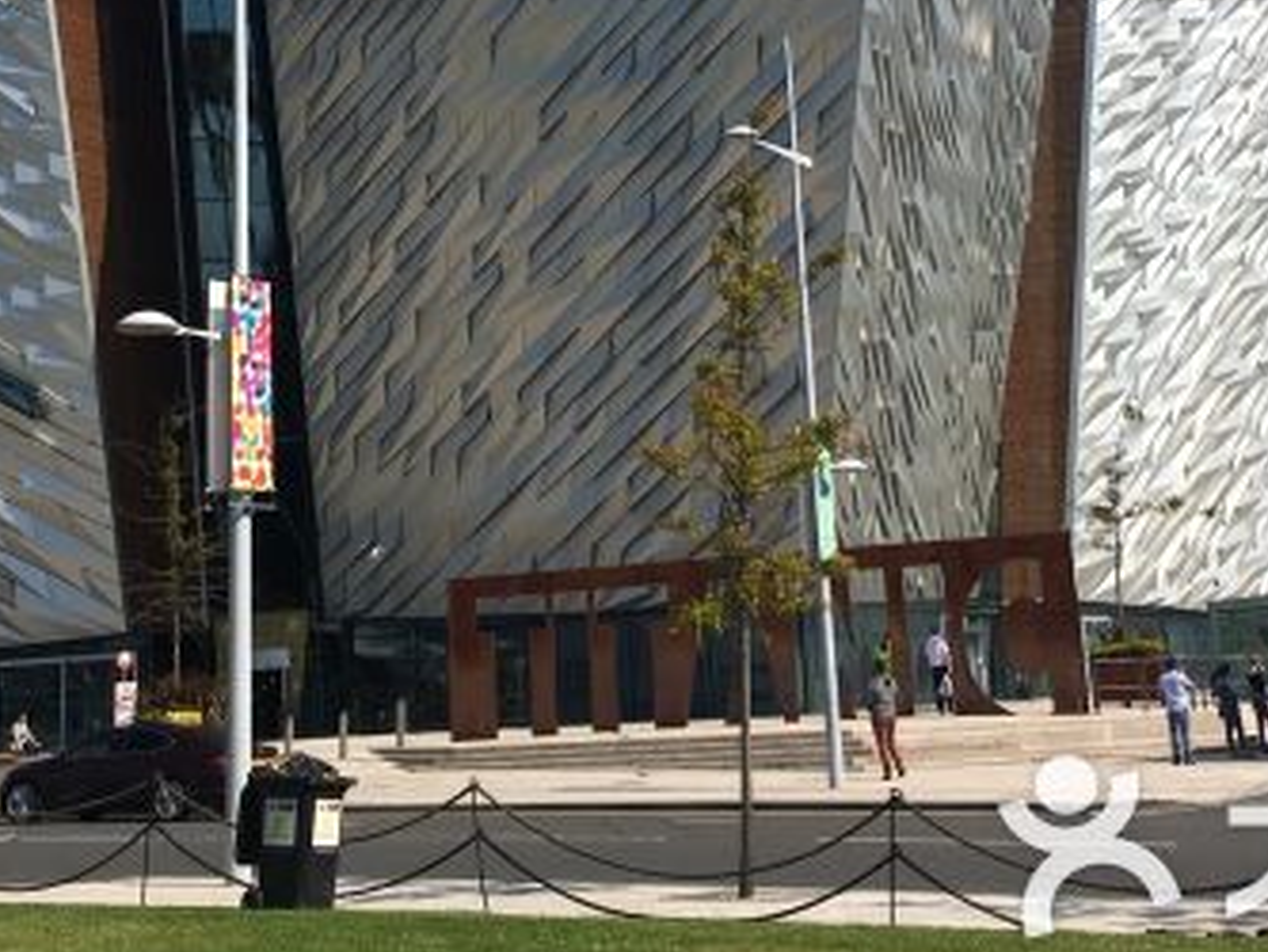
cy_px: 44
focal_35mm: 61
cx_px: 621
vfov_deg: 23.2
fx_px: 2235
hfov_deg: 31.7
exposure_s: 1/3846
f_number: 2.2
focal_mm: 4.15
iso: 25
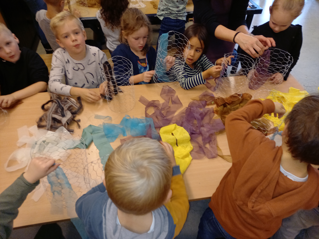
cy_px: 120
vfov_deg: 54.9
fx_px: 230
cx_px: 160
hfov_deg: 69.4
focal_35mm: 25
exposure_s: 1/50
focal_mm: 4.65
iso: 250
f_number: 1.8
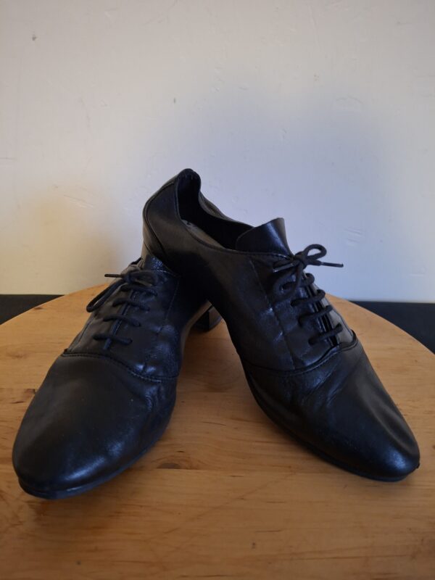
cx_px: 218
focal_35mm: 23
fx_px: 385
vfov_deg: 73.9
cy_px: 290
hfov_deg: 58.9
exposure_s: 1/20
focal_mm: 5.54
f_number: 1.8
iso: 800
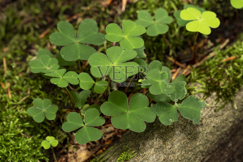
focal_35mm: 212
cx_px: 123
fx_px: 1432
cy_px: 77
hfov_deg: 9.7
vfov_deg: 6.5
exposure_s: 1/20
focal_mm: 200
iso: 400
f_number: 8
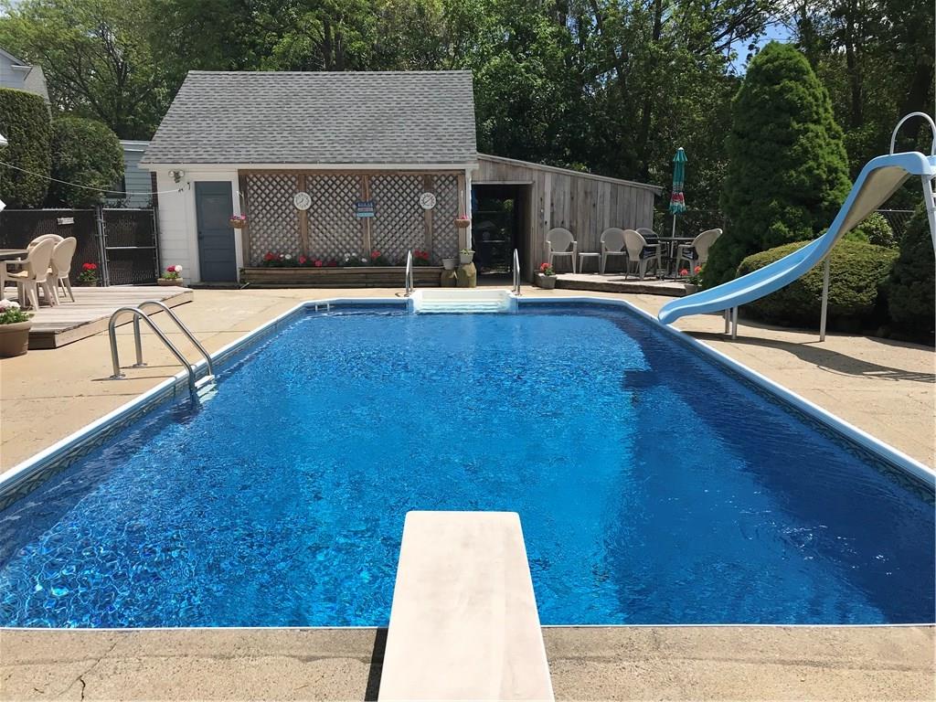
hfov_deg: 63.4
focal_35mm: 28
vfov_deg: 49.7
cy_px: 351
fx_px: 757
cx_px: 468
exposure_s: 1/3690
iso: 20
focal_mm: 3.99
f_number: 1.8
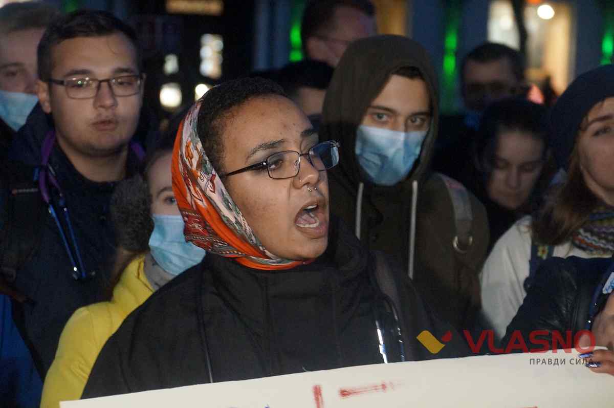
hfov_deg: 15.2
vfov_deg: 10.1
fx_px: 2300
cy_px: 204
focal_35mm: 135
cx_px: 307
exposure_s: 1/50
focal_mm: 90
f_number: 5.6
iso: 3200
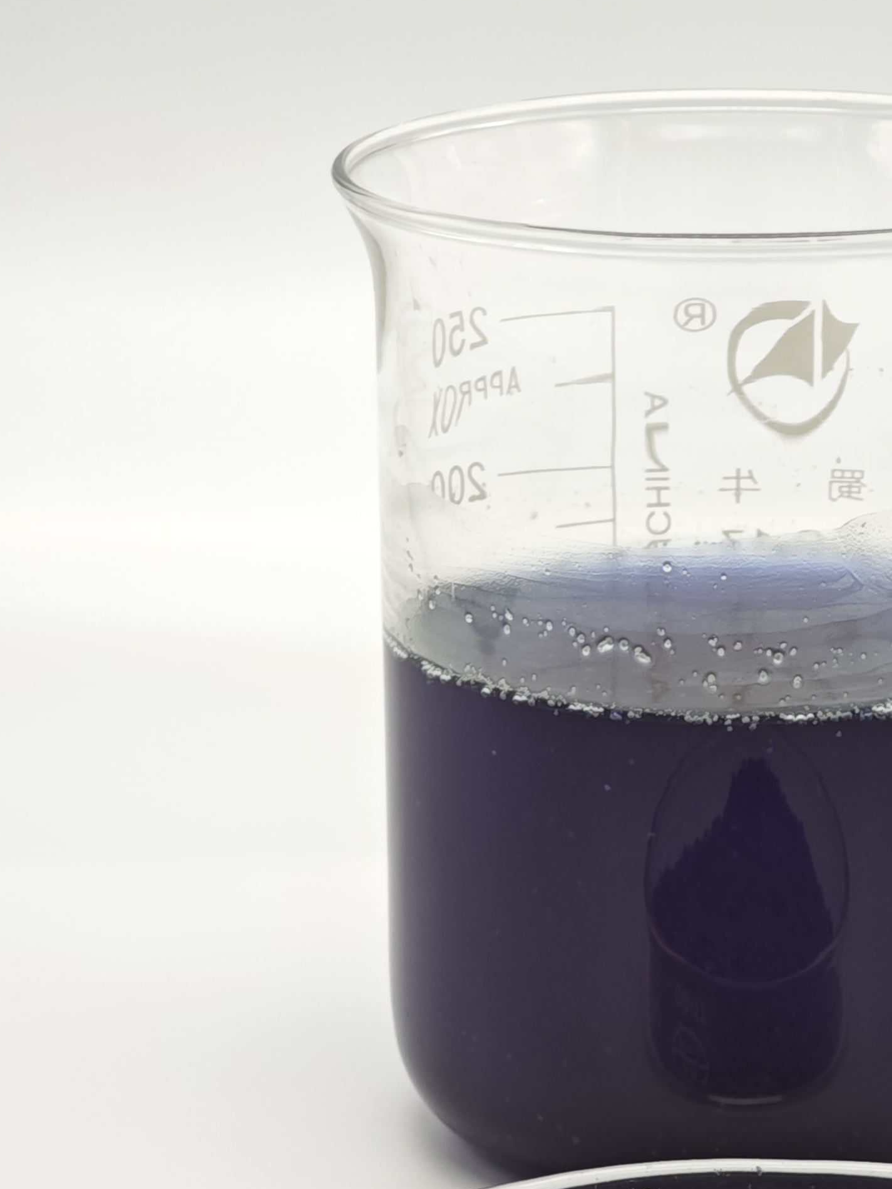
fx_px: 5533
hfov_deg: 9.2
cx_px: 748
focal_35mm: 161
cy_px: 867
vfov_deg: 12.2
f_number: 2
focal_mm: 9
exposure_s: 1/100
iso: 200
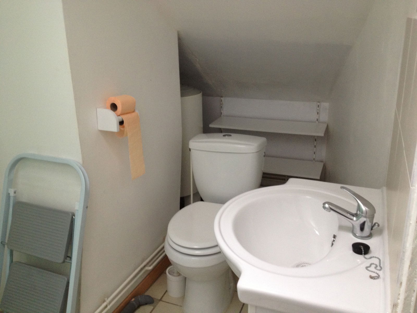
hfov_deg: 52.6
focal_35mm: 35
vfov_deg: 40.7
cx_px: 208
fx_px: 422
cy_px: 156
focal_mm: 4.28
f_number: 2.4
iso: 160
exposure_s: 1/20
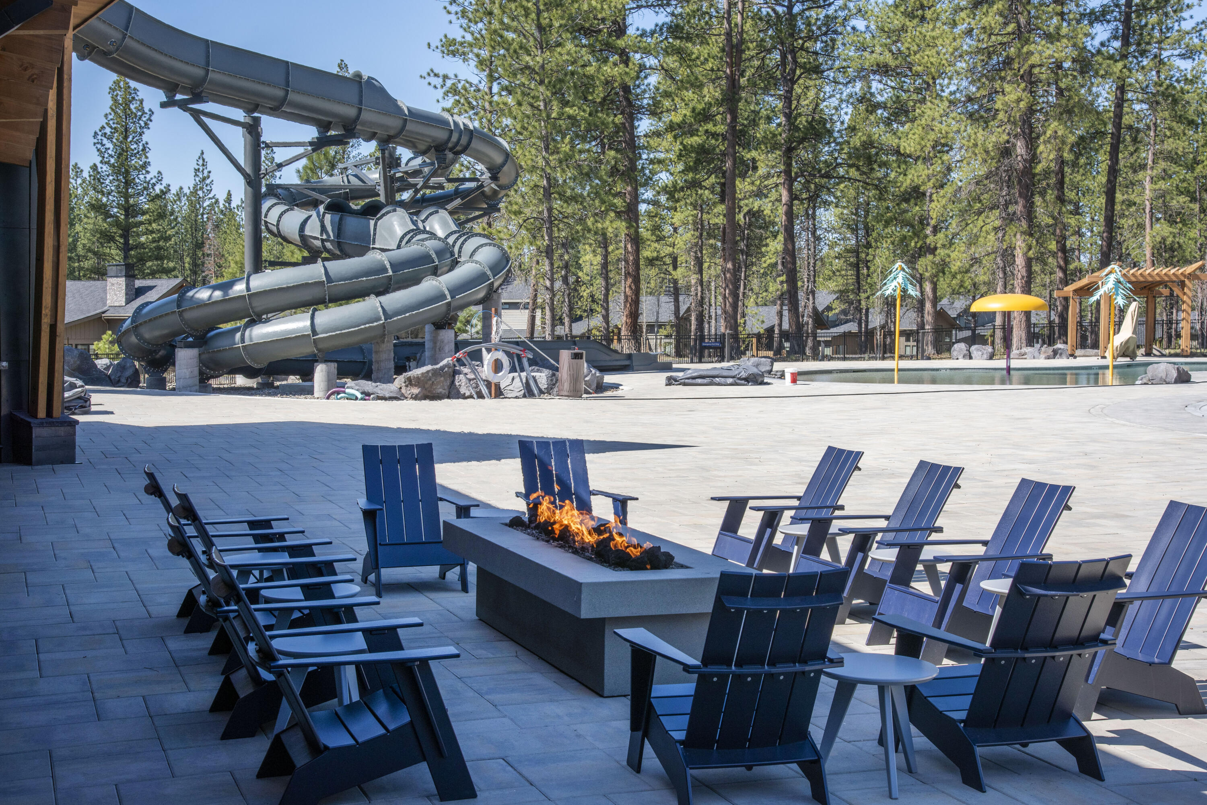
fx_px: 1677
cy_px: 402
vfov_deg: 27.0
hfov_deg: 39.6
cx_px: 604
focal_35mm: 50
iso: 200
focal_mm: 50
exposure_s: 1/250
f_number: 11
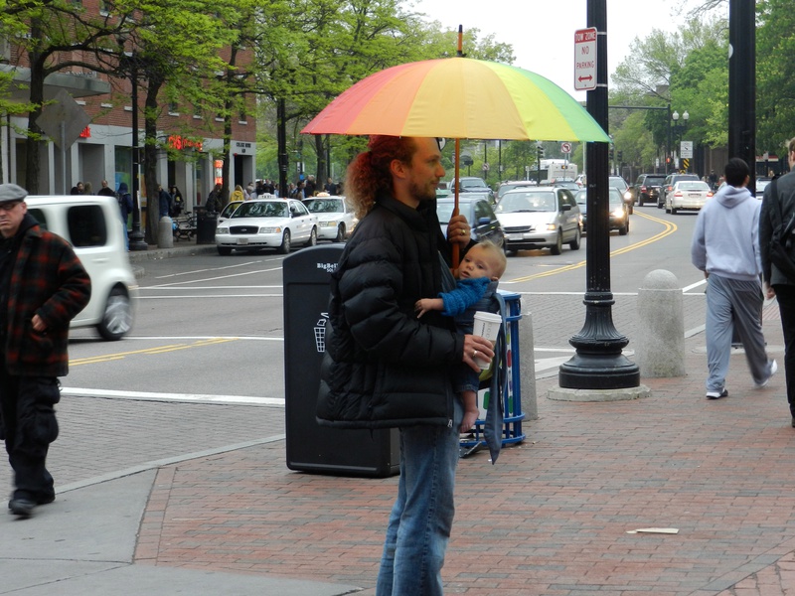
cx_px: 398
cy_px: 298
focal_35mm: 84
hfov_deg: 23.3
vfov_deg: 17.6
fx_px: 1929
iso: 220
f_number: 4.4
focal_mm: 14.9
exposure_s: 1/30
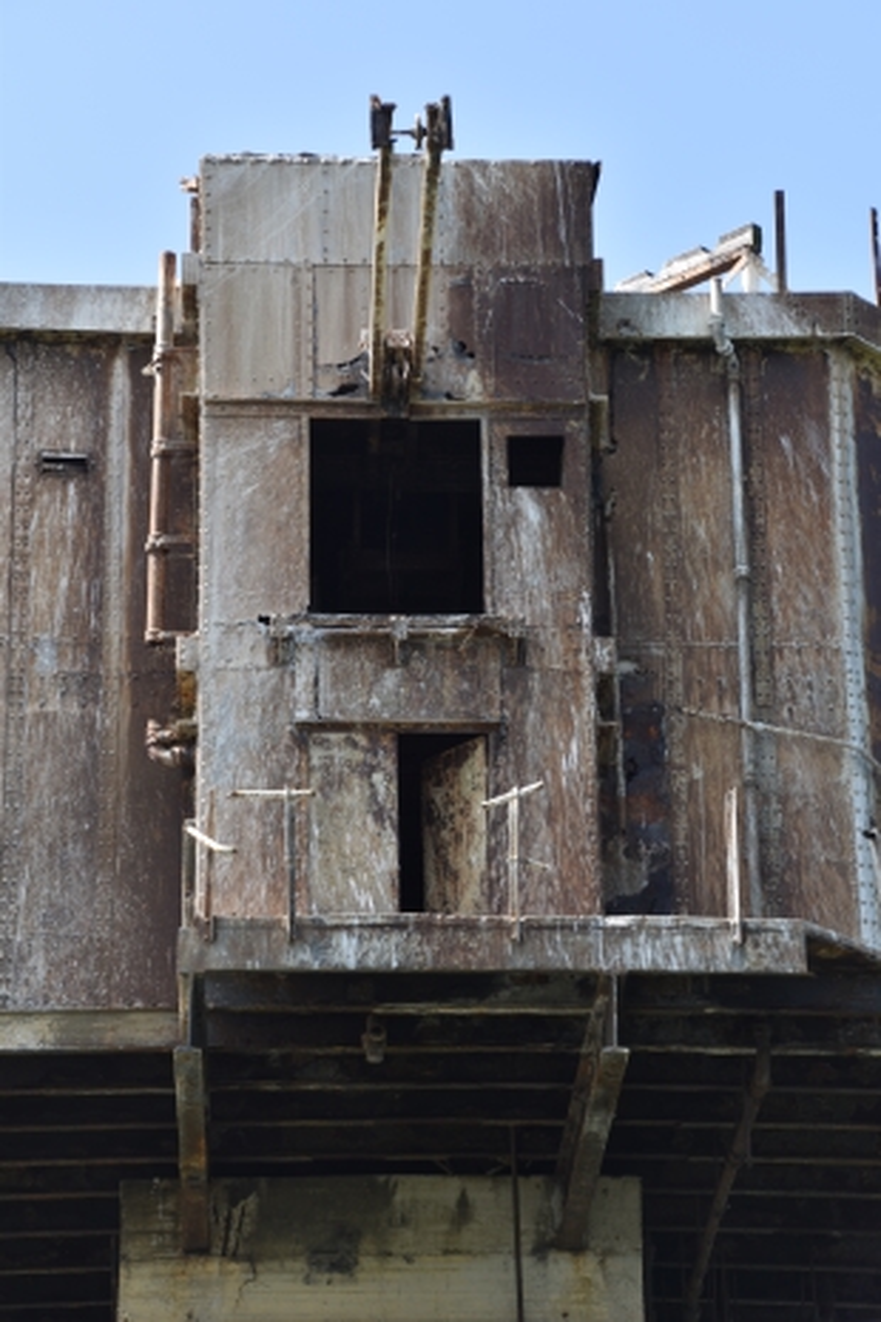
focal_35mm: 105
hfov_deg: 13.0
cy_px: 661
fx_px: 3854
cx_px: 440
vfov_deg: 19.5
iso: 100
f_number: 7.1
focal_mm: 70
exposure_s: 1/200
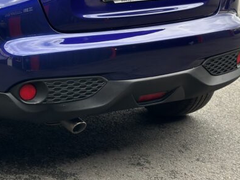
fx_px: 686
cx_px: 17
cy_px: 23
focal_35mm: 99
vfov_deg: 14.8
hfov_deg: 19.4
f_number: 1.78
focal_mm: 6.86
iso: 80
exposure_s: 1/864
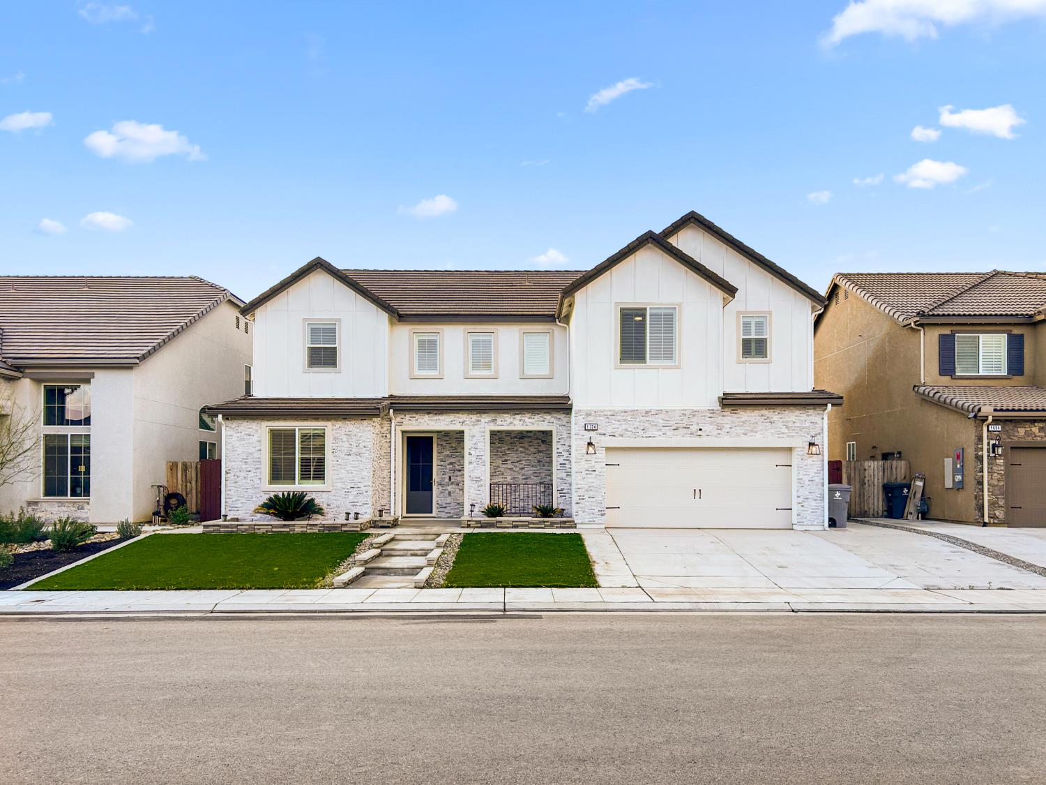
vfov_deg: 53.1
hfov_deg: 67.3
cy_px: 392
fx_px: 786
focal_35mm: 26
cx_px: 523
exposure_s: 1/2300
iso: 50
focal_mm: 5.7
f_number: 1.5
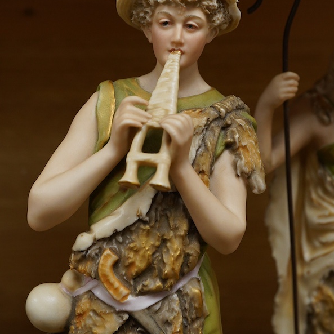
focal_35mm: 58
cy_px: 146
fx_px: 633
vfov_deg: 29.5
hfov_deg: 29.6
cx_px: 168
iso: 1250
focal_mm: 30
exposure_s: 1/125
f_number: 10
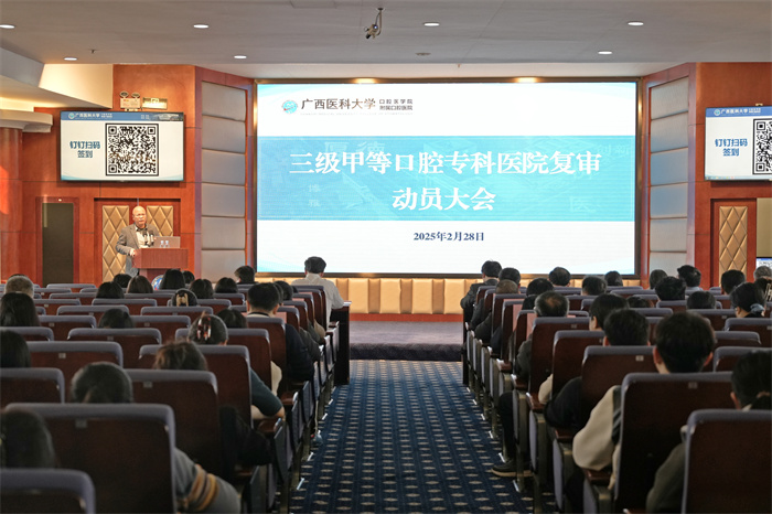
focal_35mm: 58
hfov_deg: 34.5
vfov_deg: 23.4
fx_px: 1243
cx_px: 386
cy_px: 257
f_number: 4
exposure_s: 1/100
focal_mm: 58
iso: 1250
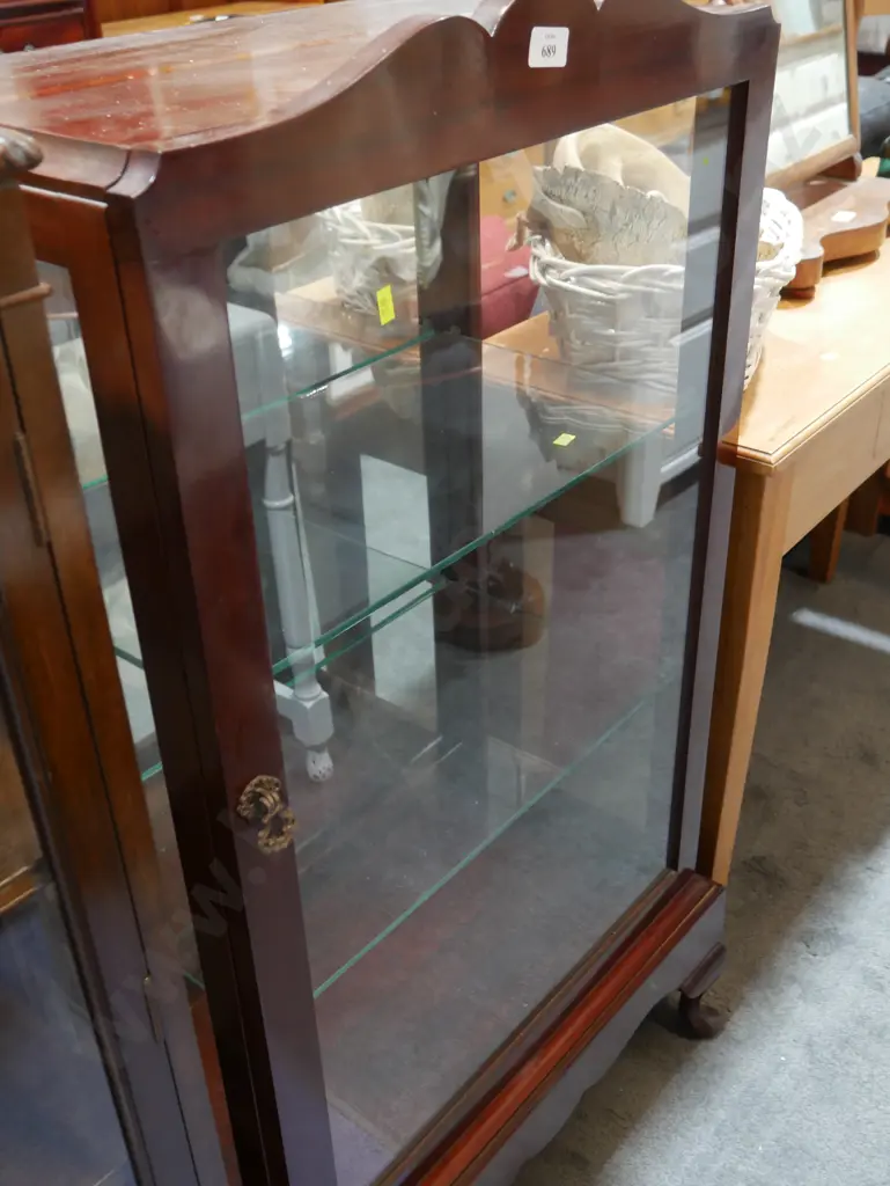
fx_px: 1302
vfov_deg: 49.0
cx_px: 445
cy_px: 593
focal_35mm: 38
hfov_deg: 37.8
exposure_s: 1/60
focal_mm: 19
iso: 1250
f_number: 4.1
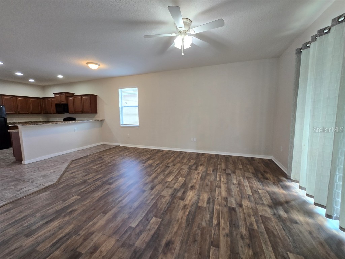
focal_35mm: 13
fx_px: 130
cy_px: 130
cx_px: 172
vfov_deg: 89.9
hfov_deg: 106.2
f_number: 2.2
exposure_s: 1/60
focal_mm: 2.2
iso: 160
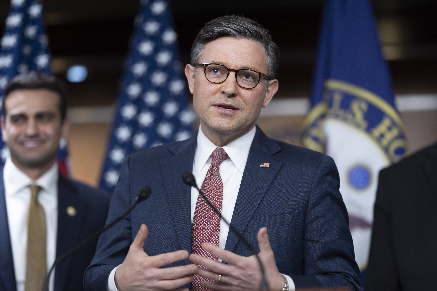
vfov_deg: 10.2
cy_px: 146
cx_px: 218
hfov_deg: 15.2
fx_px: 1639
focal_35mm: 135
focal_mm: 135
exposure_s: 1/500
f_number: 1.8
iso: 1250
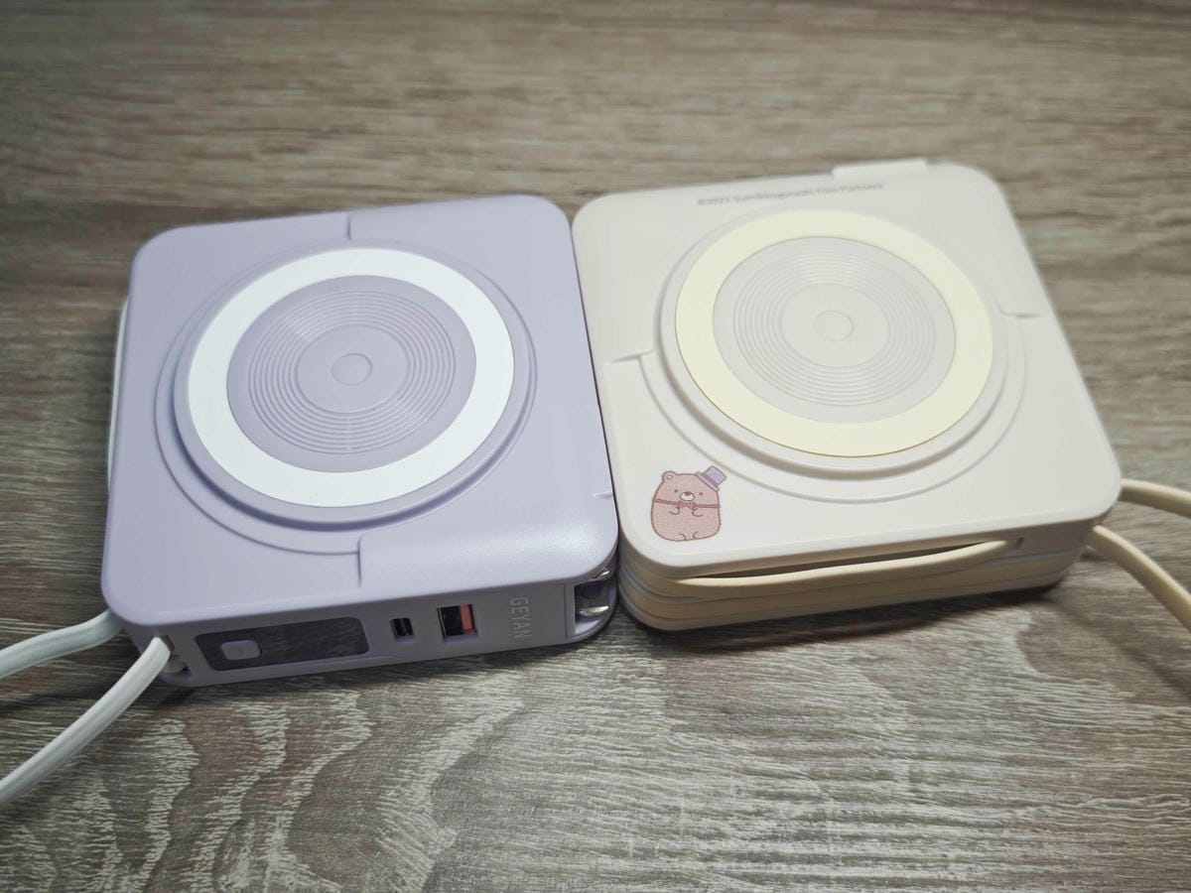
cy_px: 446
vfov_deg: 40.7
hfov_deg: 52.6
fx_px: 1204
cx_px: 596
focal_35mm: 35
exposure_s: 1/120
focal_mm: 8.72
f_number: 2
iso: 209
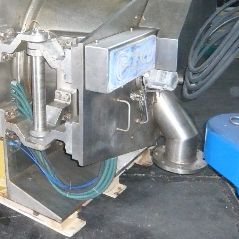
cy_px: 56
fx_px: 398
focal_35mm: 51
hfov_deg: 32.3
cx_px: 41
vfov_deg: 32.7
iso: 640
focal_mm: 4.6
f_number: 2.8
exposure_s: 1/30
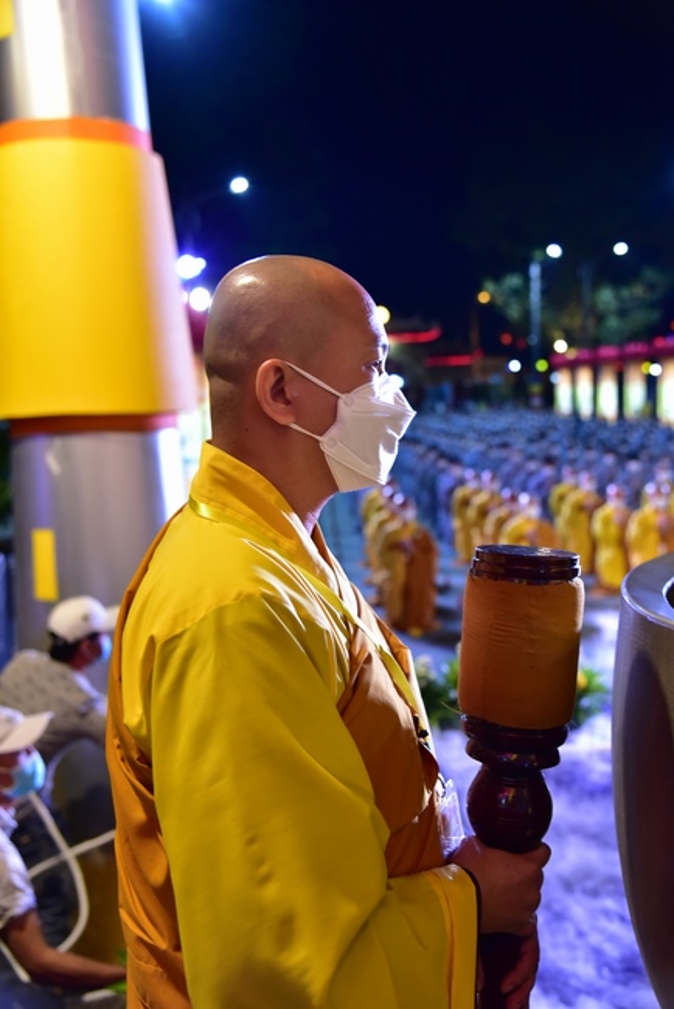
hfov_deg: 35.1
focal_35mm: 38
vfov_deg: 50.7
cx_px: 337
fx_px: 1066
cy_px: 504
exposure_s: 1/60
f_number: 4
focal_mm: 38
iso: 2000
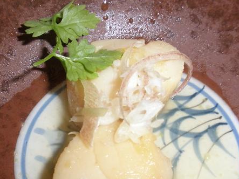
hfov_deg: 31.7
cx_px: 110
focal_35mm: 61
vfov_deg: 23.9
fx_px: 421
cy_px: 123
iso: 200
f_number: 10
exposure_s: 1/30
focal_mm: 6.6
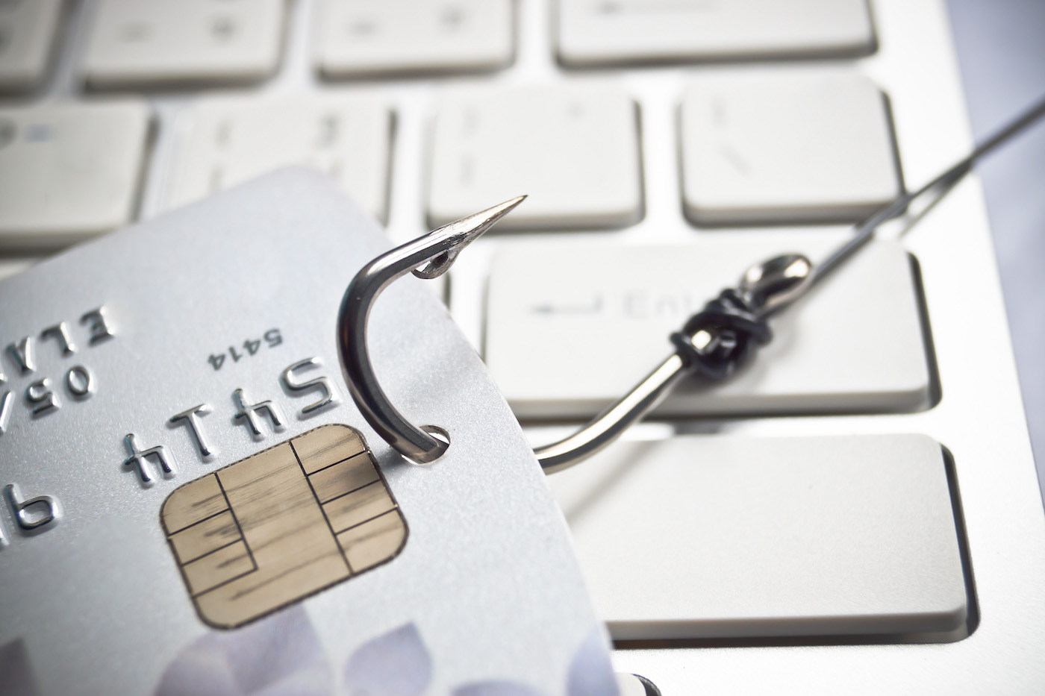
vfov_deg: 16.5
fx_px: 2394
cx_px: 522
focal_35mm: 82
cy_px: 348
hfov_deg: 24.6
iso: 100
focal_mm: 55
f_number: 8
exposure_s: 1/15
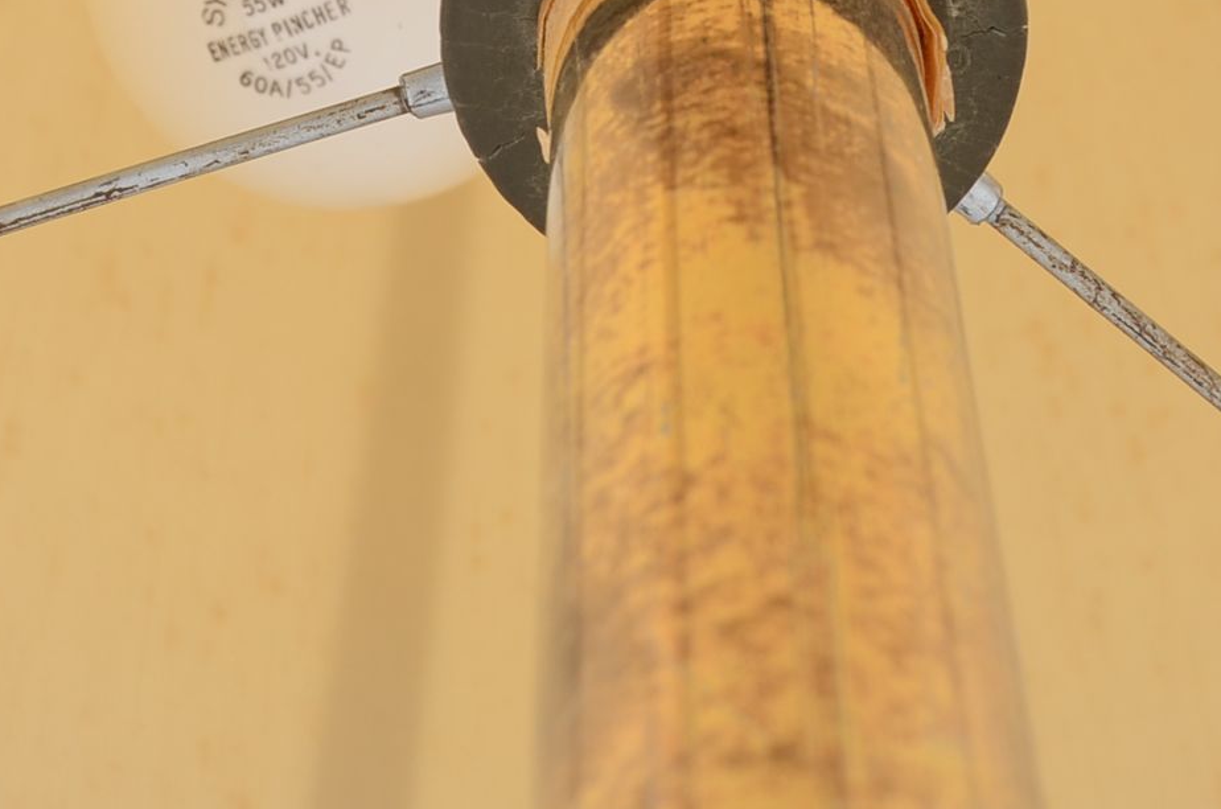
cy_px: -111
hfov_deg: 15.1
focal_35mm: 136
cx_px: 745
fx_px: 4603
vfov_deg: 9.9
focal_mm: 34
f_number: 9
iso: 200
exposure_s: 1/60
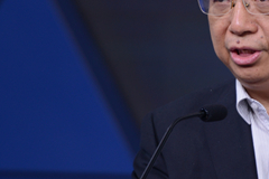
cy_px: 79
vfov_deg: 1.7
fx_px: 6209
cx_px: 258
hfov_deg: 2.5
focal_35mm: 831
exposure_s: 1/125
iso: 250
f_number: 2.8
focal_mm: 200
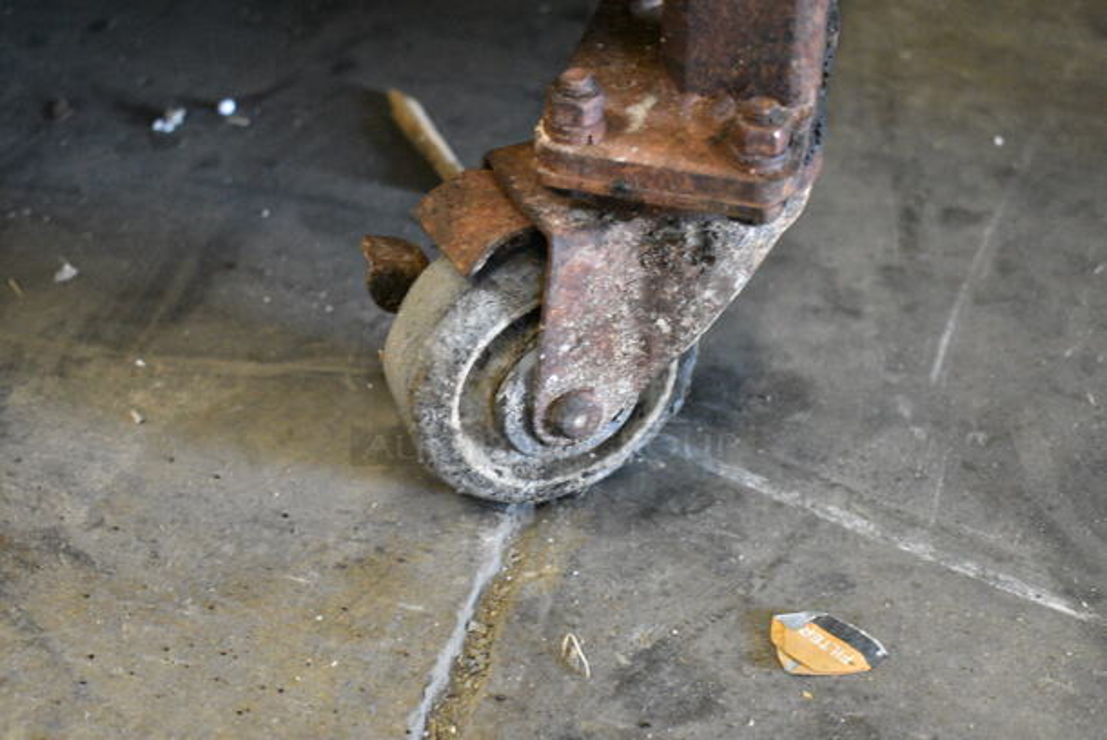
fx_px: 1754
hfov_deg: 35.0
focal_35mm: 57
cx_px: 554
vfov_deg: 23.8
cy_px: 370
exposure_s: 1/100
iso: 6400
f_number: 4.8
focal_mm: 38
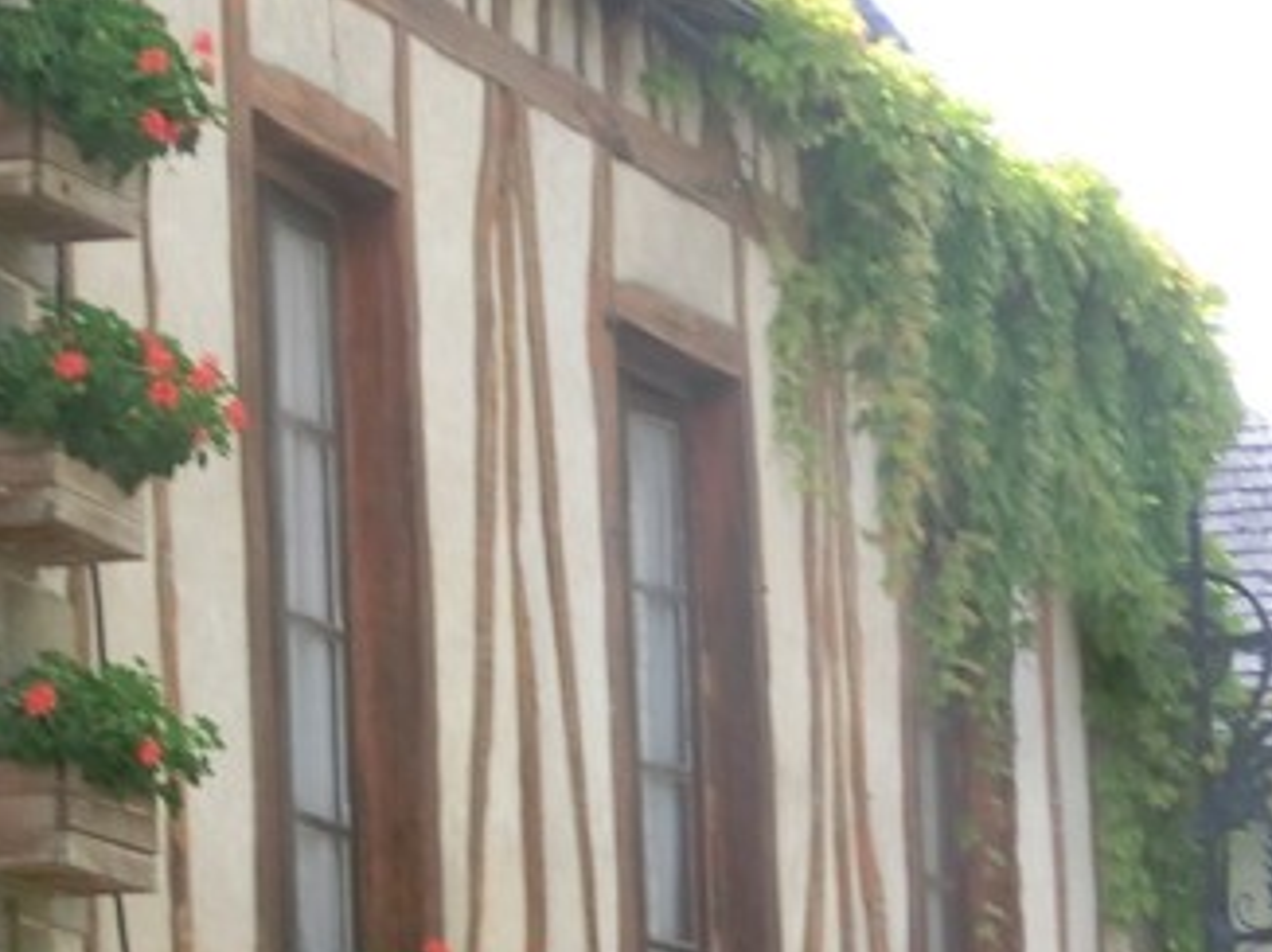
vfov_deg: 4.9
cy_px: 1116
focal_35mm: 302
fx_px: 11089
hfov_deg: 6.5
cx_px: 55
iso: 80
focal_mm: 17.06
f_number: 5.3
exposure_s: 1/200
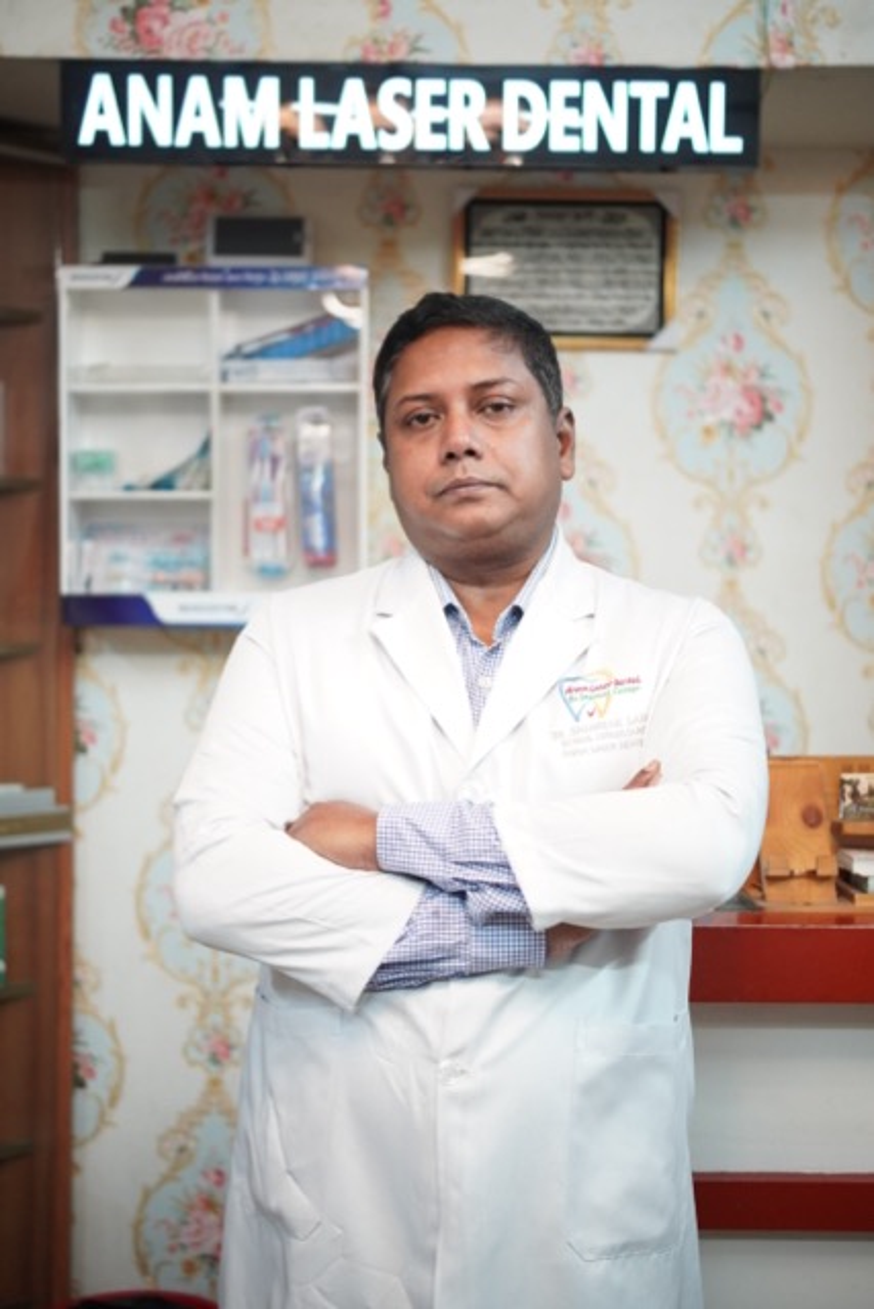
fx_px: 1911
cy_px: 654
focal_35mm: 52
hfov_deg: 25.8
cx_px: 437
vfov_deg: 37.8
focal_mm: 35
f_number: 1.7
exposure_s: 1/100
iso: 1000
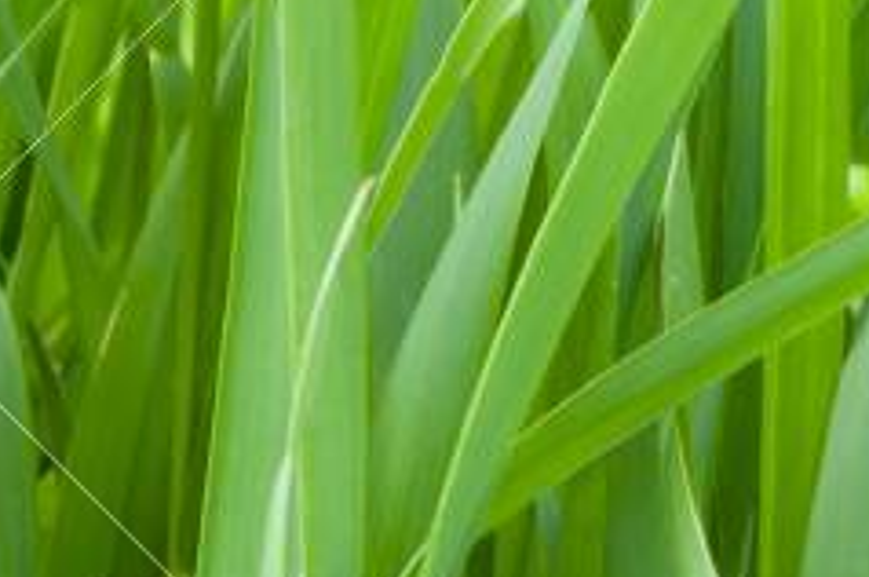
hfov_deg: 4.6
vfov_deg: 3.0
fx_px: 10865
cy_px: 831
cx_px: 1227
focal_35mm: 451
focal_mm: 55
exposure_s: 1/40
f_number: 10
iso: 100
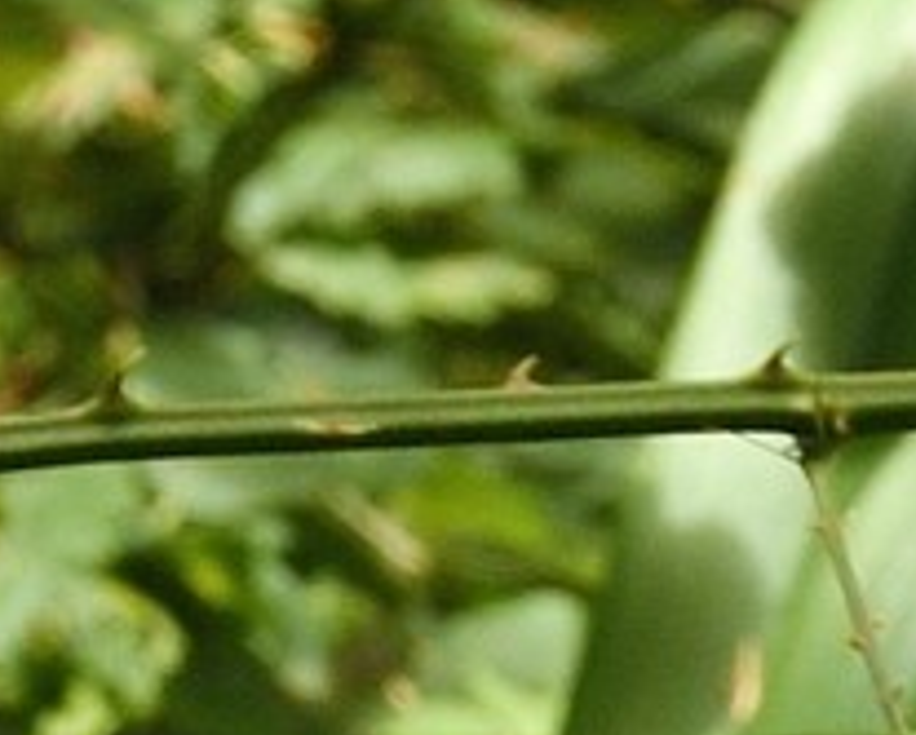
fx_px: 20677
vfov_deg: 2.0
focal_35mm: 762
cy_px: -3617
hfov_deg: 2.5
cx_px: 2359
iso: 400
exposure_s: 1/125
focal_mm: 70
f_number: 11
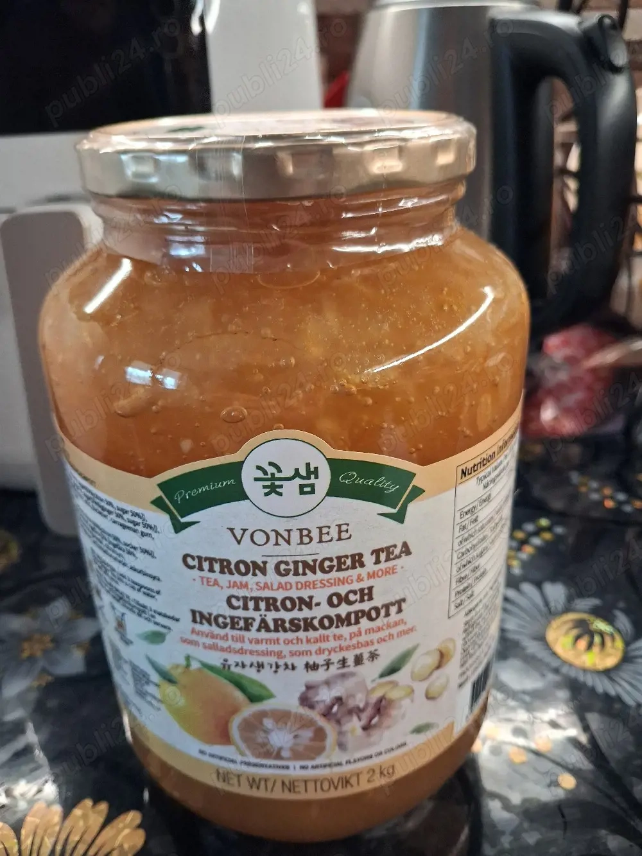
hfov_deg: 51.4
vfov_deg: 65.3
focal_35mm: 27
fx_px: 668
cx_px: 321
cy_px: 428
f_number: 1.8
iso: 320
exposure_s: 1/50
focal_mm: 4
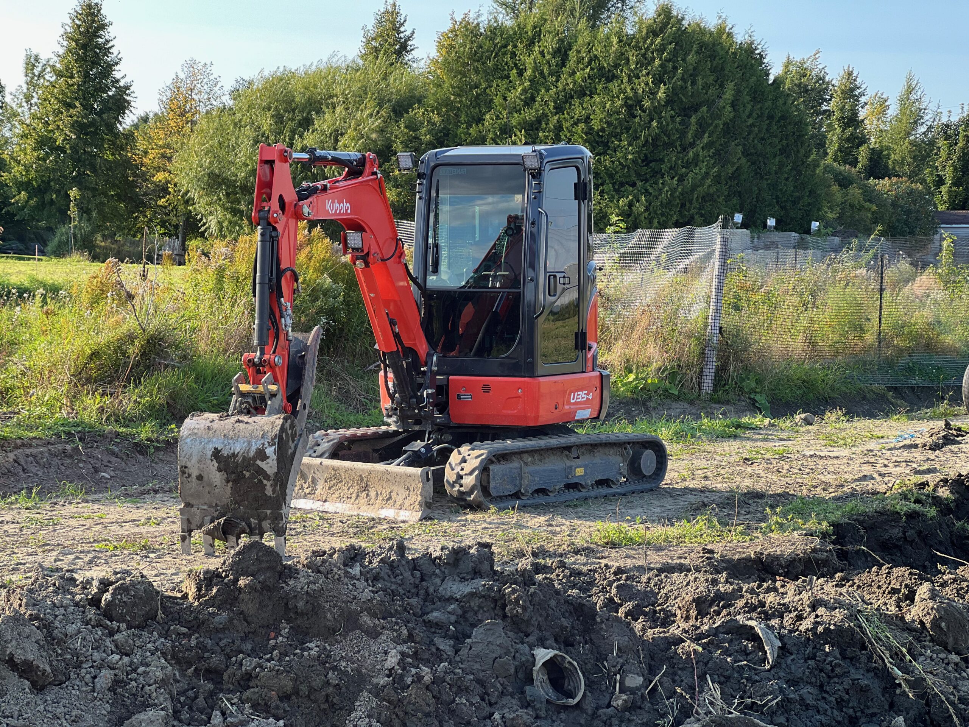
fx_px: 2155
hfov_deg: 25.3
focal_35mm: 77
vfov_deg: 19.1
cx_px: 484
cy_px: 364
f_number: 2.8
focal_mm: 9
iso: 25
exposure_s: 1/121
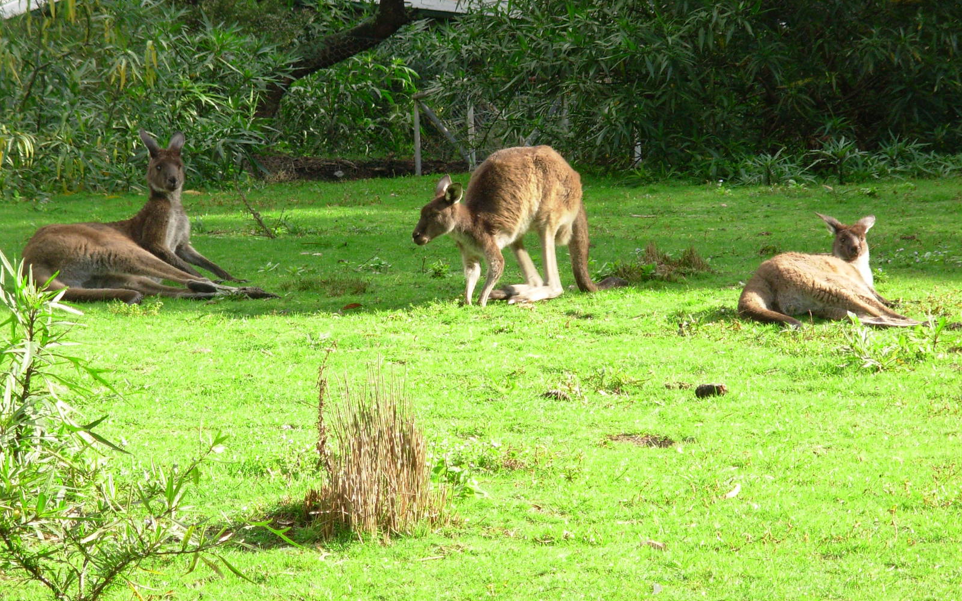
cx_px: 482
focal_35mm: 202
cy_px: 317
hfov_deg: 10.4
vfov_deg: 6.5
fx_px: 5296
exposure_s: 1/140
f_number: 5
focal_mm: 31.4
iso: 71
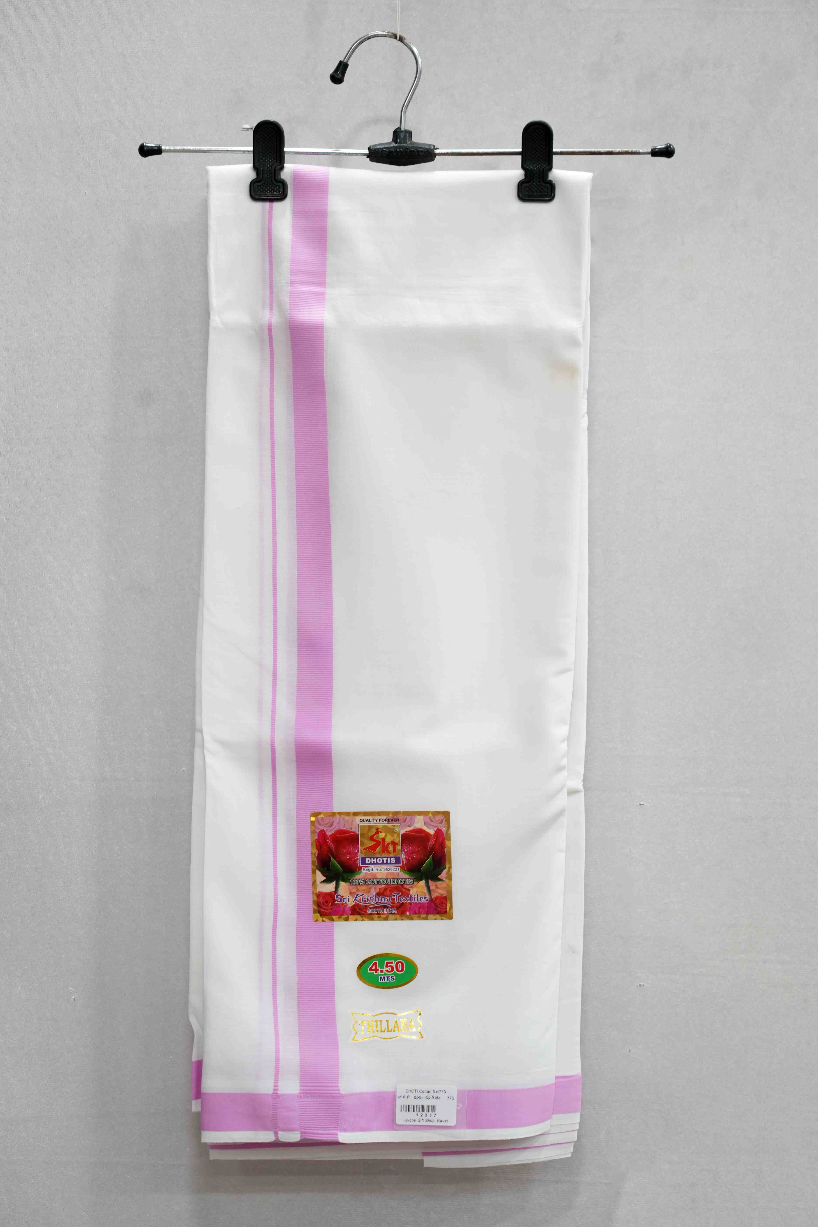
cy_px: 614
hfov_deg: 13.0
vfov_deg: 19.5
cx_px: 409
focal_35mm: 105
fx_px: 3578
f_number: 5.6
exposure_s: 1/60
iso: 1250
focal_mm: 105
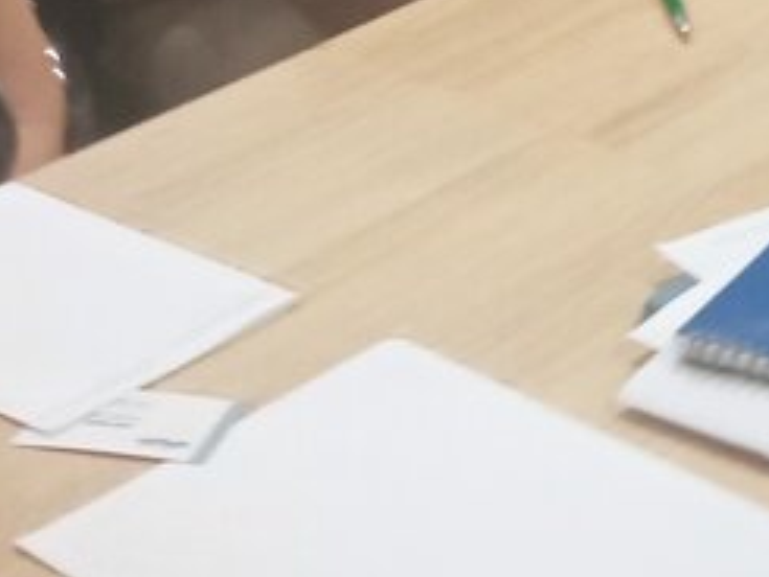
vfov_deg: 10.7
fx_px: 2934
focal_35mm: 132
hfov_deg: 14.6
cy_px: -367
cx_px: 819
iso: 425
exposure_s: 1/33.3
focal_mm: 3.79
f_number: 2.2
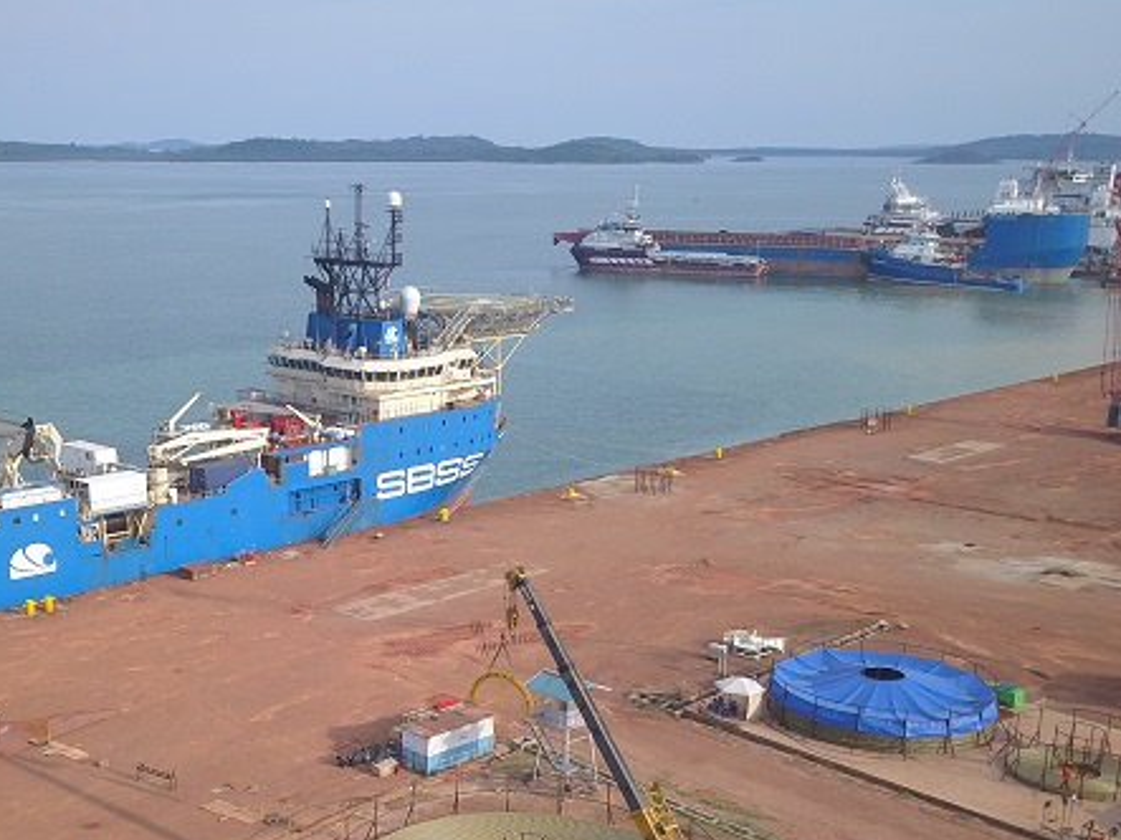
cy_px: 569
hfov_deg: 39.8
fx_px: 1522
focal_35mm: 47
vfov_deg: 30.6
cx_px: 352
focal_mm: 4.7
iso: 100
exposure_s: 1/120
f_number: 2.2
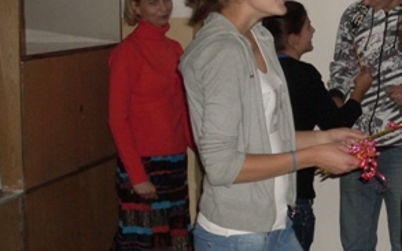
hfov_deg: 22.4
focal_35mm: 88
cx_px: 429
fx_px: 964
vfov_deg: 14.7
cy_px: 41
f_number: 2.8
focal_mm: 6.3
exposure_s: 1/45
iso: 160
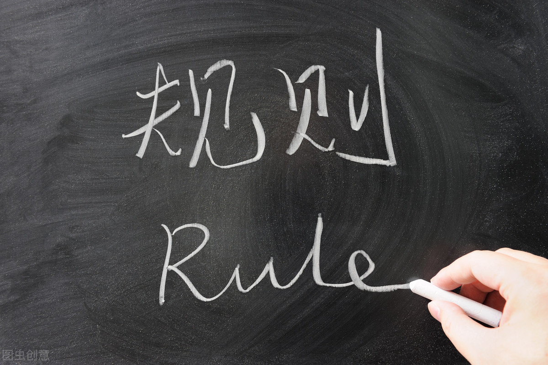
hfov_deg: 58.7
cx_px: 274
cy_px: 182
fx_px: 487
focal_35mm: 32
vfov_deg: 41.1
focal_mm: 32
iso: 200
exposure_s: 1/5
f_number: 8
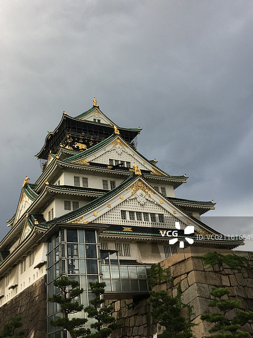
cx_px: 108
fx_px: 380
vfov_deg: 47.5
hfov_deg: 36.7
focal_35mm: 39
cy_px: 128
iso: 25
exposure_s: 1/120
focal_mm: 4.15
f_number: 2.2
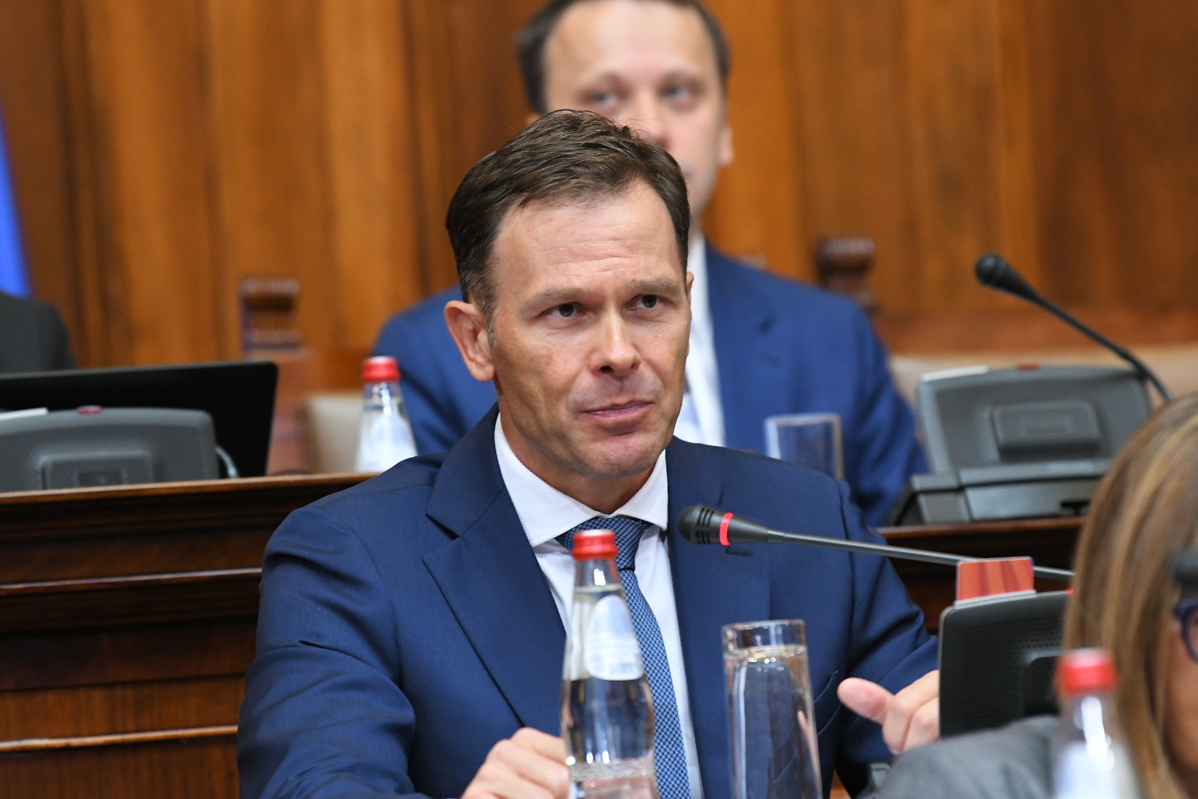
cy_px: 400
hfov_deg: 6.9
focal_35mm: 300
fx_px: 9983
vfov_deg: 4.6
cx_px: 599
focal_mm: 200
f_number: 4
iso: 3200
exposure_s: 1/250
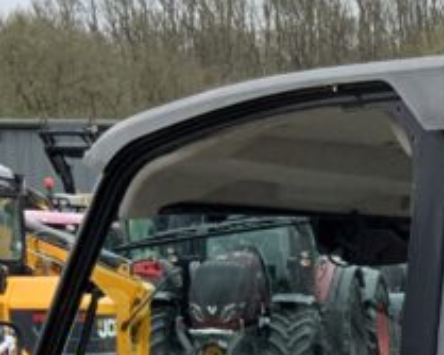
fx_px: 1826
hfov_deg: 12.8
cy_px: 608
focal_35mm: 139
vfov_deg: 10.5
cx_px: 746
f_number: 1.8
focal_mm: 3
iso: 25
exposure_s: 1/122
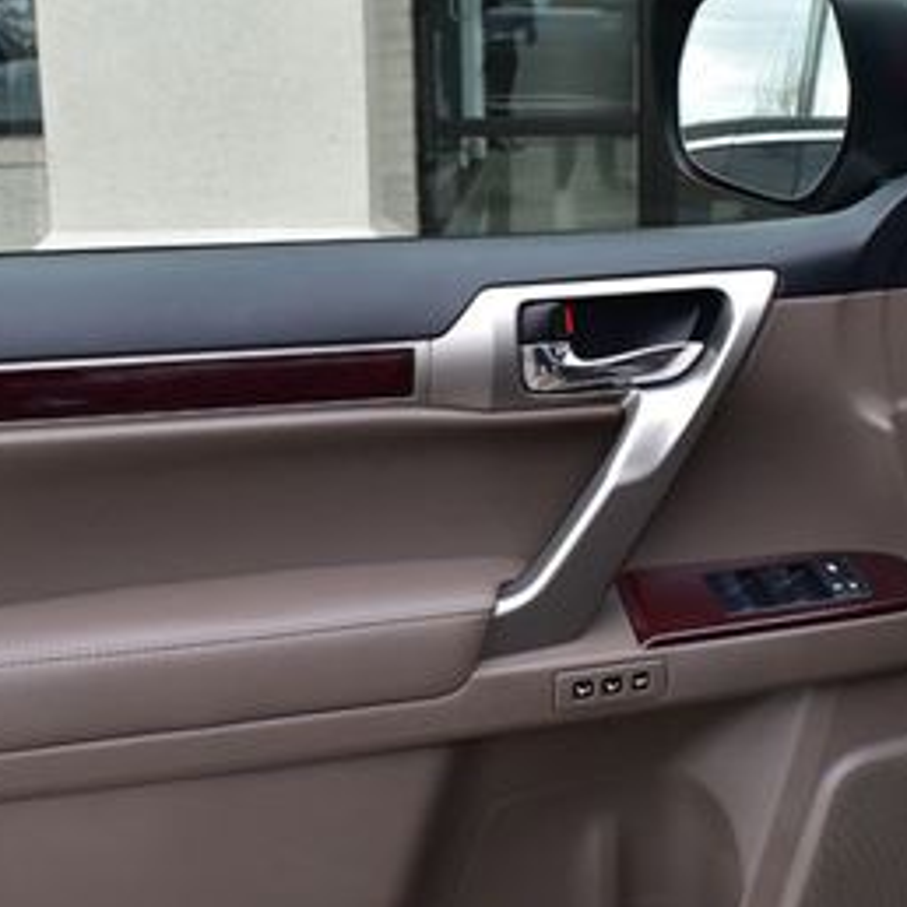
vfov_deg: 30.0
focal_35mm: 57
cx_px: 425
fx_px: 1690
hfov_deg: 30.0
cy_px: 461
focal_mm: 18
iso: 400
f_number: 9
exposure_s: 1/160
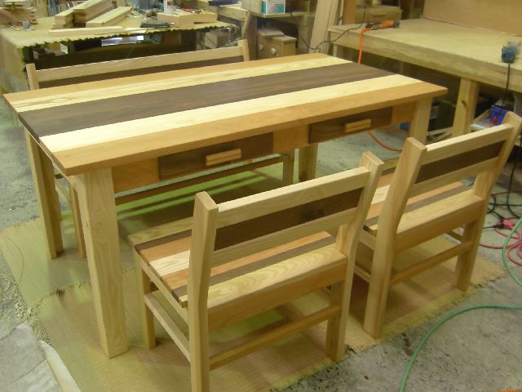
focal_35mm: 34
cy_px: 196
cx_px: 261
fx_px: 513
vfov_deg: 41.8
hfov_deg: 54.0
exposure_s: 1/10
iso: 50
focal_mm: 5.6
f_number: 2.8
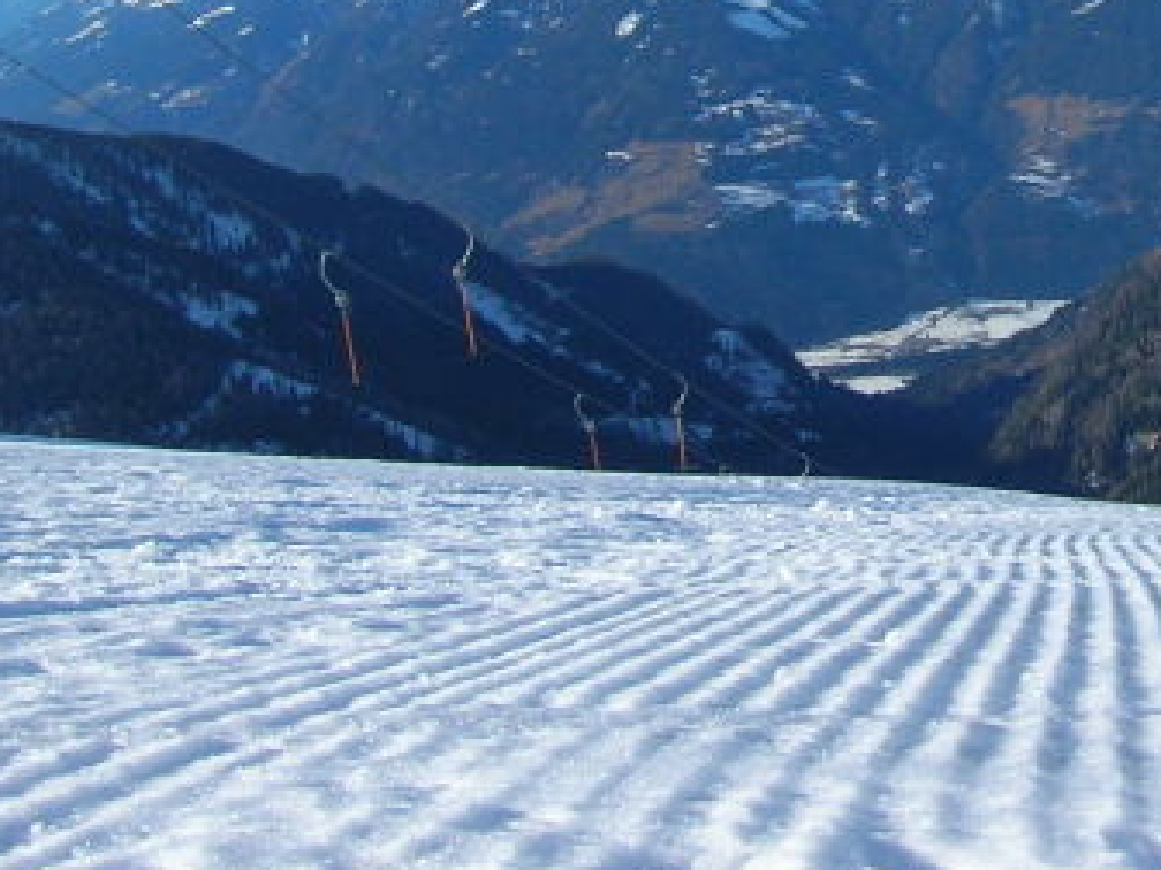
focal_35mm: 81
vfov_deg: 17.8
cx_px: 1126
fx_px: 2717
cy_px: 19
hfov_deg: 23.2
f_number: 4.9
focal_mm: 5.7
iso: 50
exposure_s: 1/460
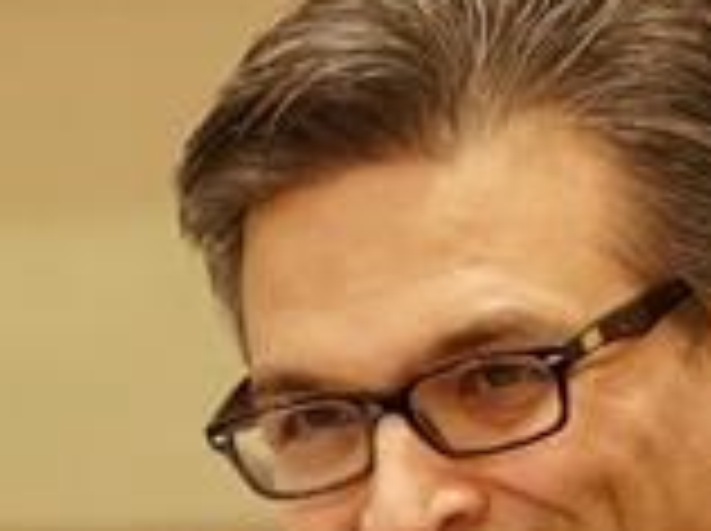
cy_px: 783
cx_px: 657
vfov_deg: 1.2
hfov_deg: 1.7
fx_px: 24405
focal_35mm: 1190
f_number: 2.8
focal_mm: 200
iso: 5000
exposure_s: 1/80
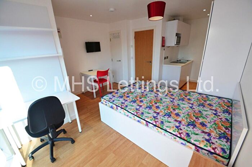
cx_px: 126
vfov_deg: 77.0
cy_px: 84
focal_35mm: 15
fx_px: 105
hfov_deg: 100.5
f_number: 4.5
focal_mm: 10
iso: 1000
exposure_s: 1/800
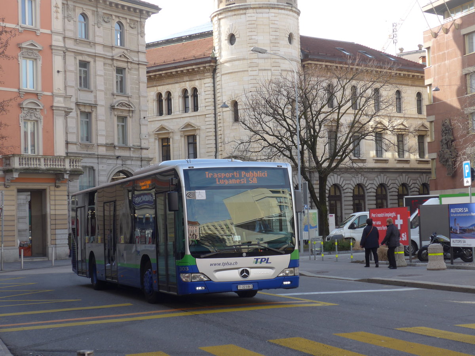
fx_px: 906
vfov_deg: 22.3
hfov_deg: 29.4
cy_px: 178
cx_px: 238
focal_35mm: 66
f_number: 3.9
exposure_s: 1/250
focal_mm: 13.4
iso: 80
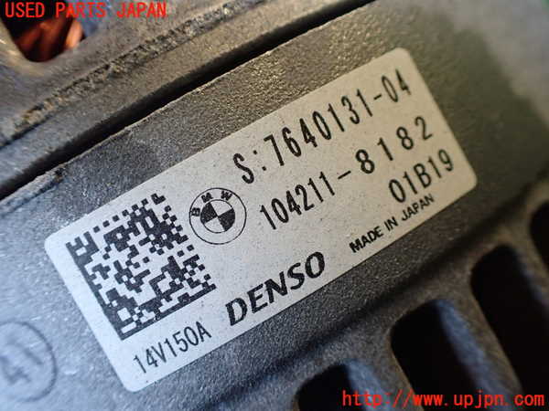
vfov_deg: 46.8
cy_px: 206
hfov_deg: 60.0
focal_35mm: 30
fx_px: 476
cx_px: 274
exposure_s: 1/125
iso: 800
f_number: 2.3
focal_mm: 5.4
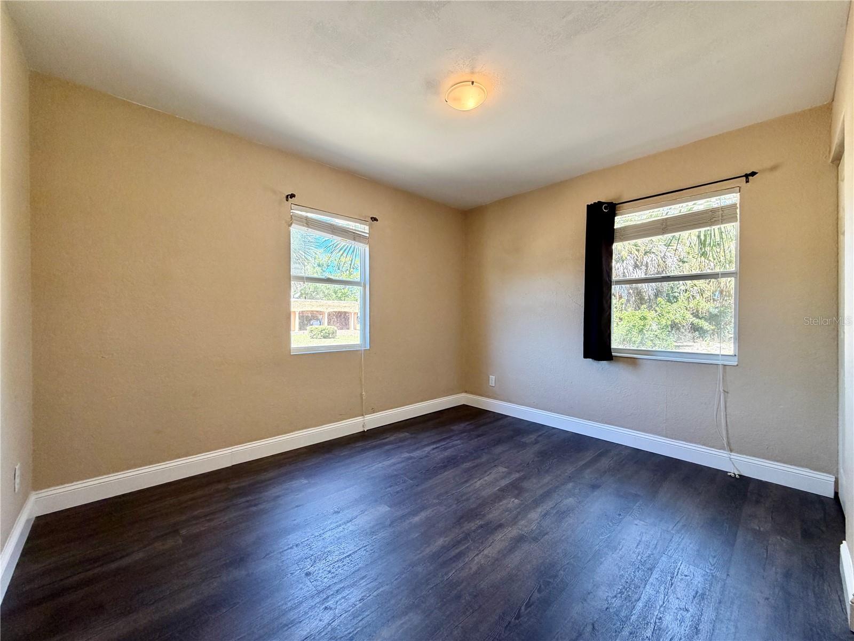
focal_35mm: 14
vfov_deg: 85.7
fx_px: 345
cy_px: 320
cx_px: 427
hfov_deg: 102.1
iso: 160
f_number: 2.2
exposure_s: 1/60
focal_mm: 2.22
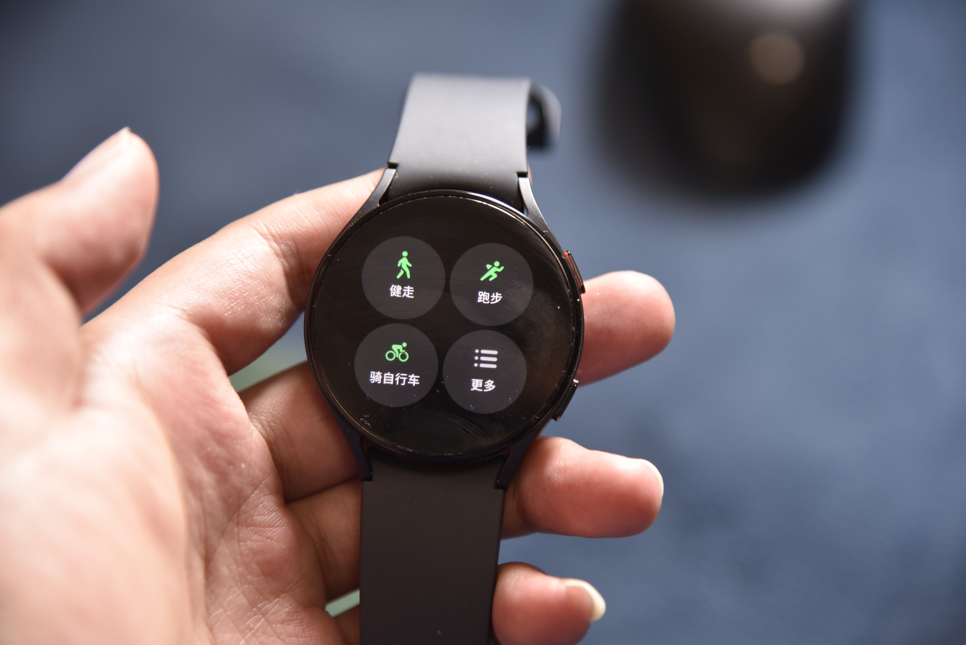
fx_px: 3221
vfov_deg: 11.4
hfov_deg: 17.1
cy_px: 322
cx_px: 483
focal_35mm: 120
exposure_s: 1/60
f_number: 4
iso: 900
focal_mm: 120
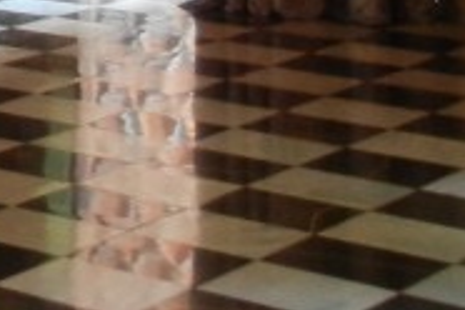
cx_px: -675
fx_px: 2221
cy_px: -368
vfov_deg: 7.6
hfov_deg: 10.3
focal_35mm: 172
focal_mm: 5.4
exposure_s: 1/18.7
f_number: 3.5
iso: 400
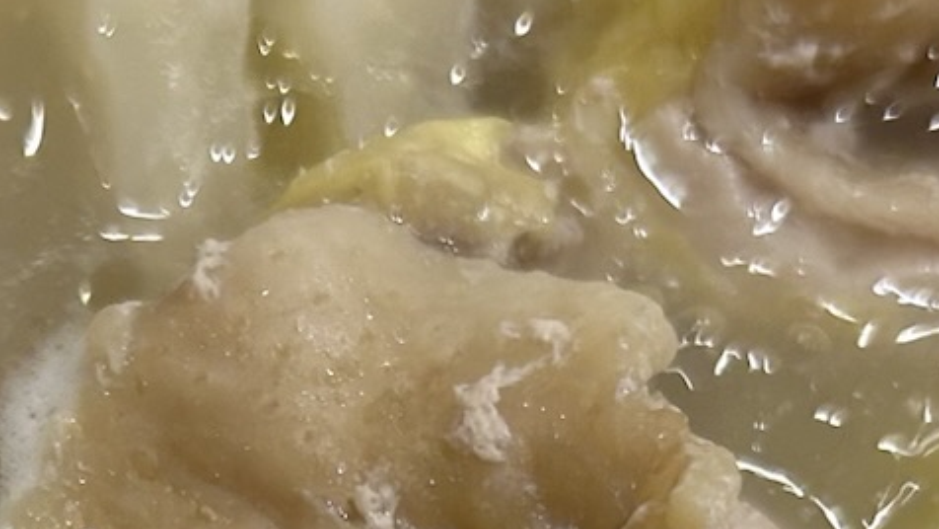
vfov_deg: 9.8
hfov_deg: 17.7
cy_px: 861
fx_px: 2964
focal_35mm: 119
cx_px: 63
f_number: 1.5
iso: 80
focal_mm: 5.7
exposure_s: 1/100
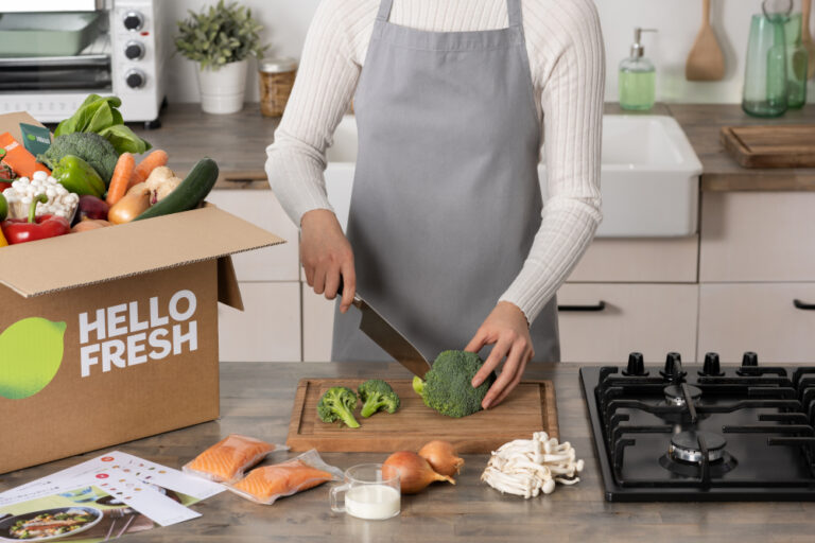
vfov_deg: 13.0
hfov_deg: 19.5
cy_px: 272
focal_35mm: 105
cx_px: 408
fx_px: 2377
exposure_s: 1/125
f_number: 10
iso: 200
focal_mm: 105
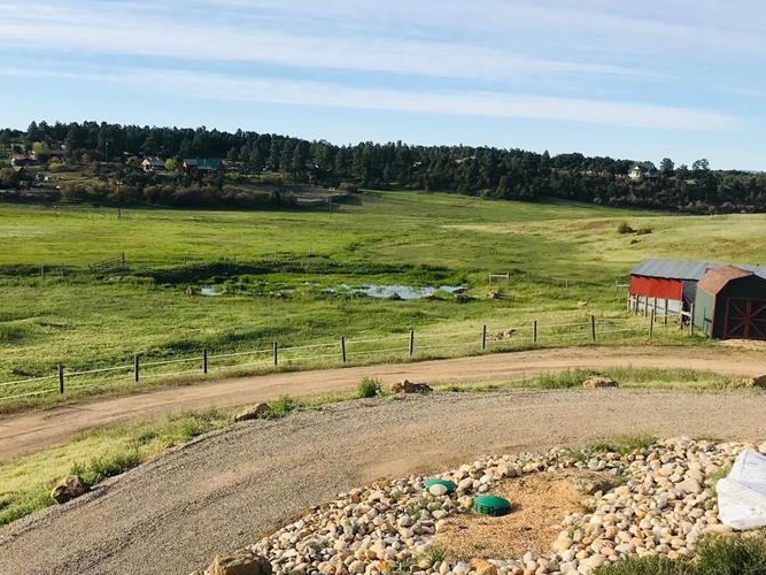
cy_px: 278
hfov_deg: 43.7
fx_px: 951
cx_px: 310
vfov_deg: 33.6
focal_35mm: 43
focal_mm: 3.99
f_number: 1.8
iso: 20
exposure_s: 1/1650
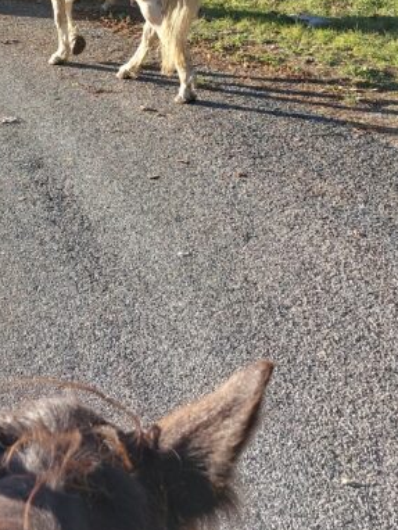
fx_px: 1026
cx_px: -54
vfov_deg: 28.3
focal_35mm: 67
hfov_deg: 20.8
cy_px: 105
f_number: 1.8
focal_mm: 5.23
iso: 25
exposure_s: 1/323
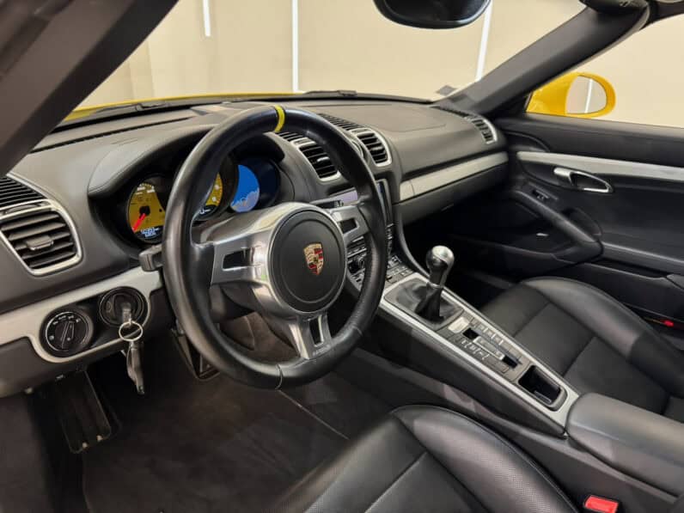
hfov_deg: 71.6
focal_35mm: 24
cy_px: 256
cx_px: 342
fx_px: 474
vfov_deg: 56.8
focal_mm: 6.8
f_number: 1.8
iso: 640
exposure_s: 1/33
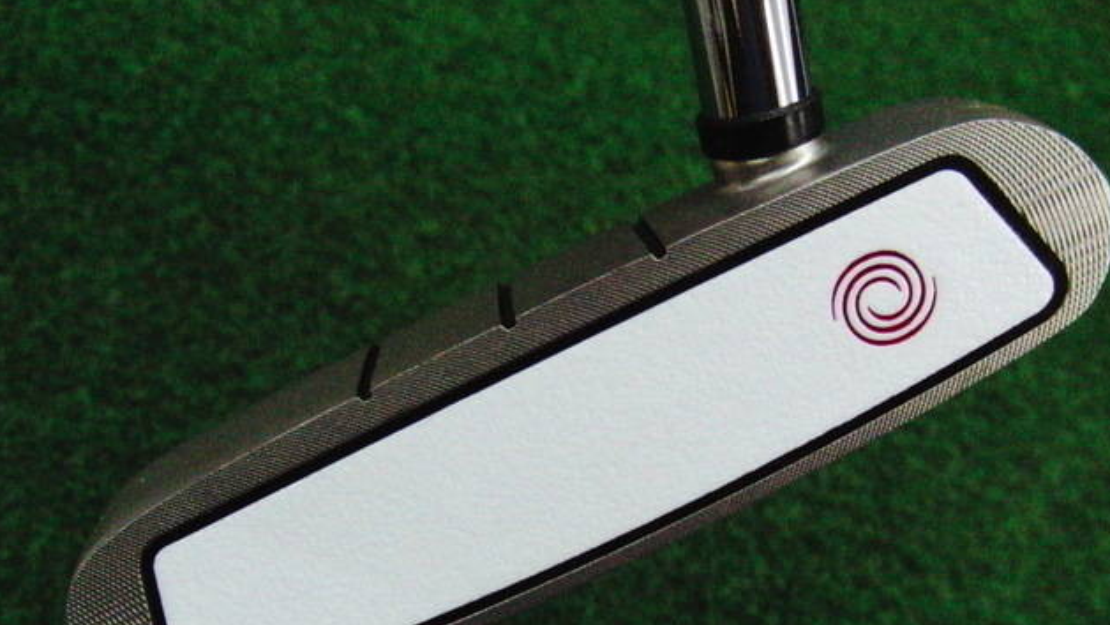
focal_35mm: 41
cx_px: 558
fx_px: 1207
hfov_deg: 49.4
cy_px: 418
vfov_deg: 28.8
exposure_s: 1/640
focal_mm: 6.42
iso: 3200
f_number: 3.6
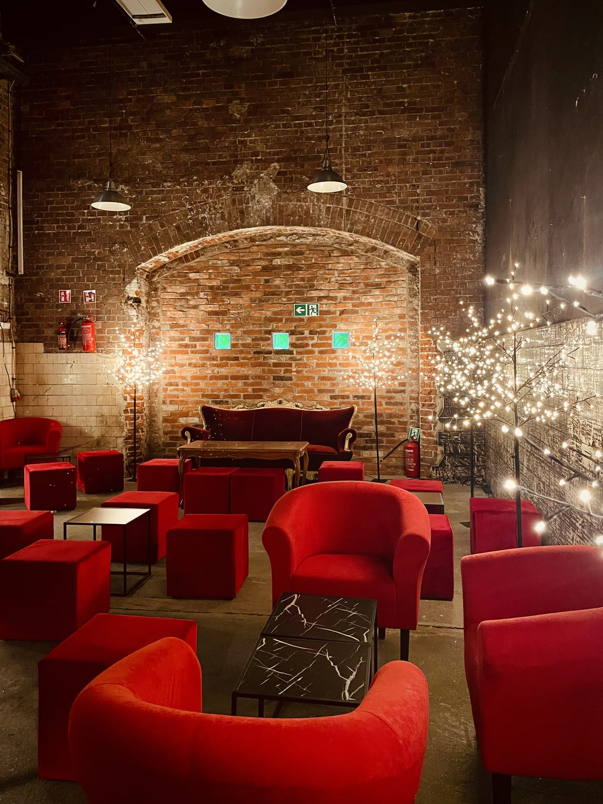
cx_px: 302
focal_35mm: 26
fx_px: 604
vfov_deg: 67.3
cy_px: 402
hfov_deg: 53.1
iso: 640
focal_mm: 4.2
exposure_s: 1/25
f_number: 1.6
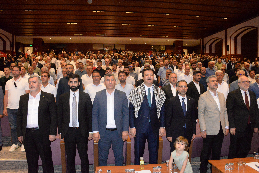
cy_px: 86
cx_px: 130
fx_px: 202
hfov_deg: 65.5
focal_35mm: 28
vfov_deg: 46.4
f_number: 10
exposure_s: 1/80
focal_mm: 28
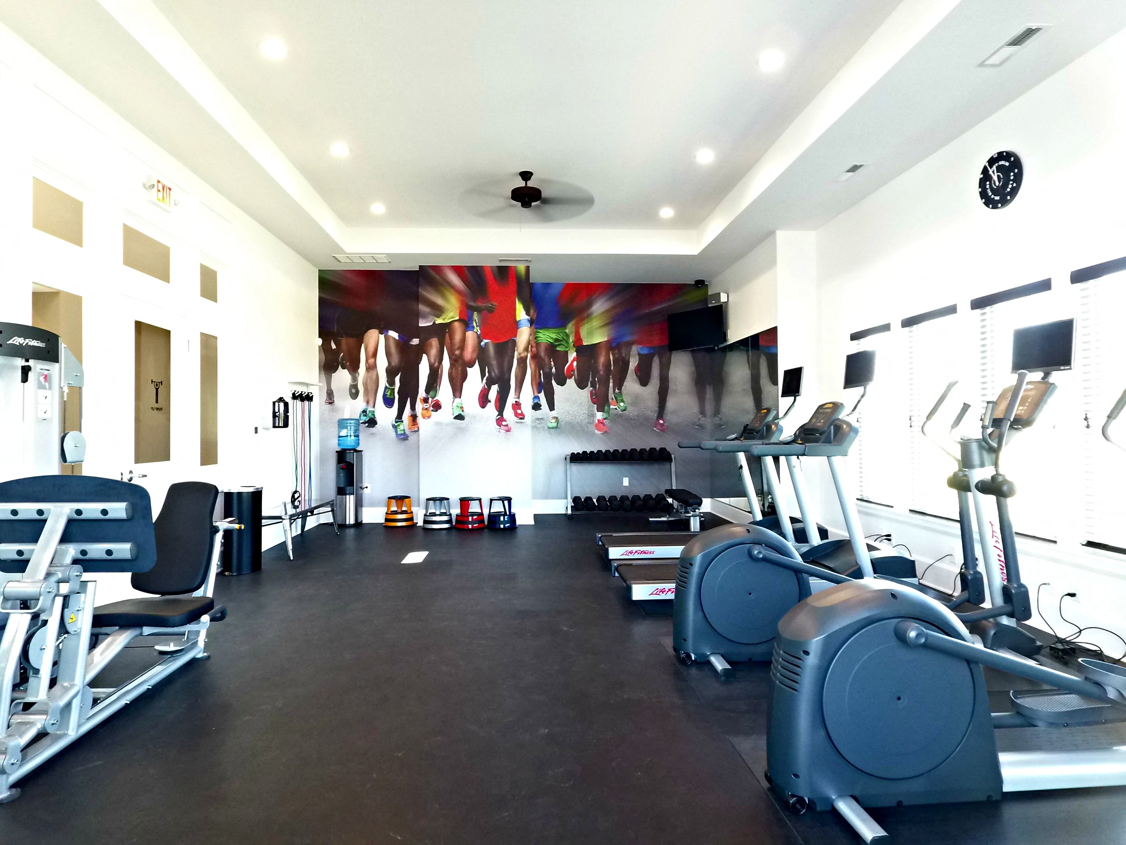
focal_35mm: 20
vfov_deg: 66.0
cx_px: 563
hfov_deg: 81.7
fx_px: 651
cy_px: 422
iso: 831
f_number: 2.8
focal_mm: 3.61
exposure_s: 1/12.5
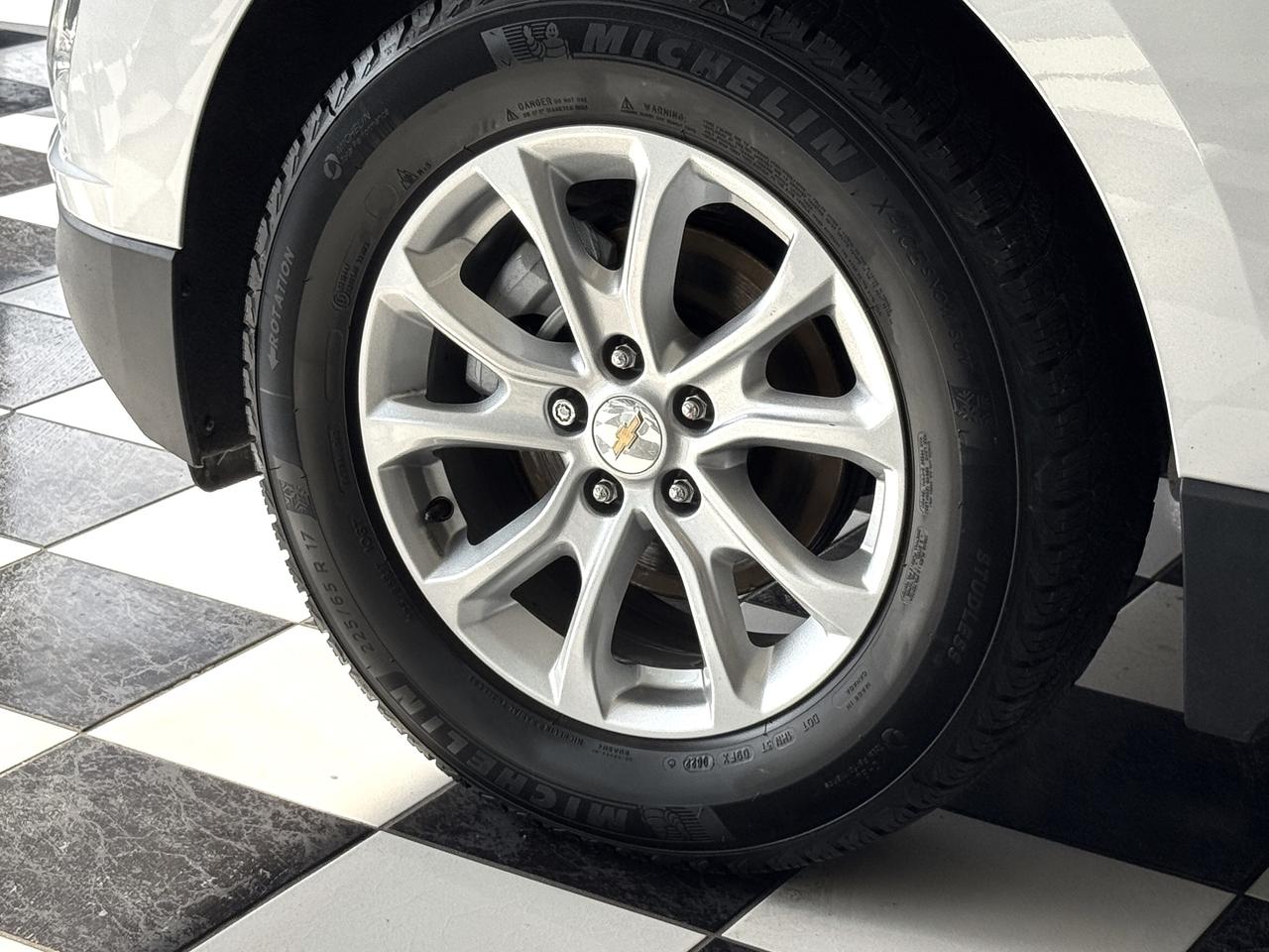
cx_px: 634
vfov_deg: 17.6
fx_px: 3079
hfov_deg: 23.3
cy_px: 476
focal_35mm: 84
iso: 64
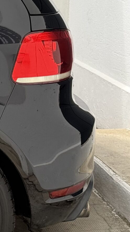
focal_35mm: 152
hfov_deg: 7.5
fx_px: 932
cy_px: 73
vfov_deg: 14.1
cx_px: -181
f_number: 1.78
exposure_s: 1/1543
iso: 100
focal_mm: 6.76
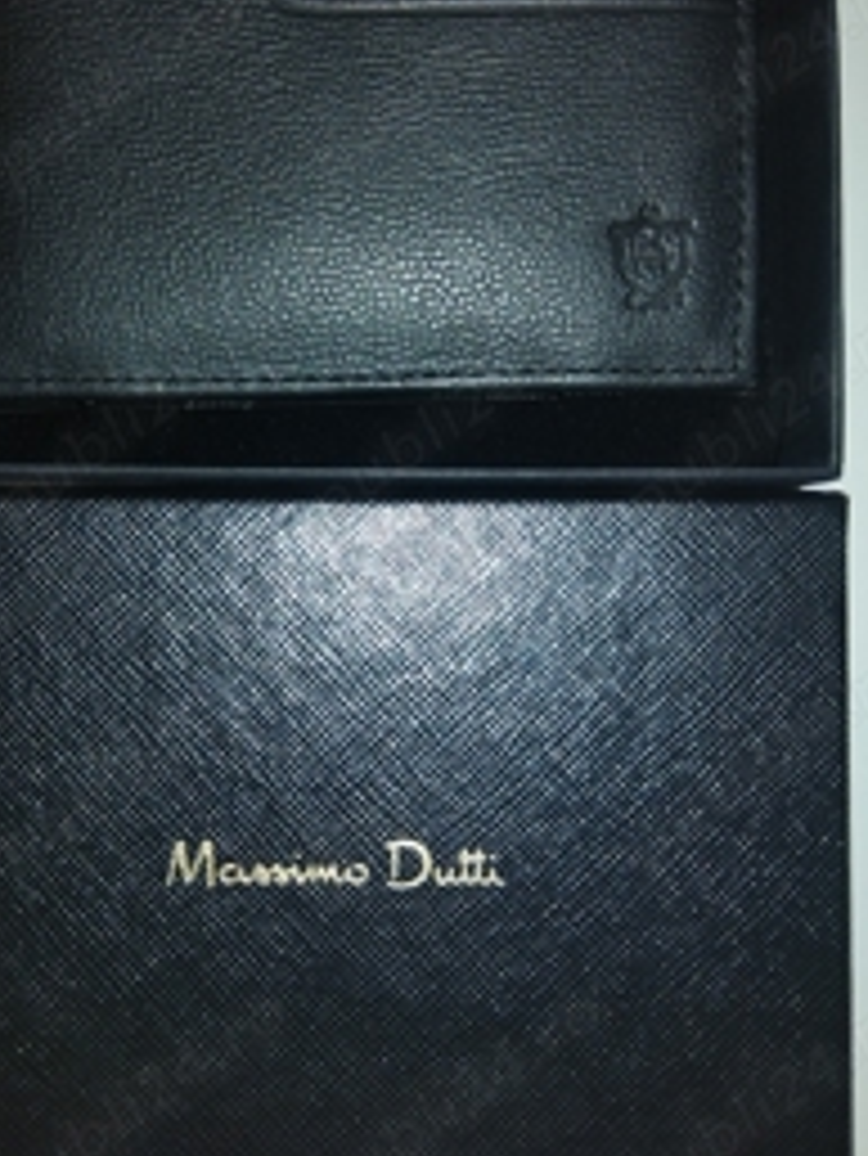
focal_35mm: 42
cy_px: 490
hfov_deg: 34.1
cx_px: 297
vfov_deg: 44.6
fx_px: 1403
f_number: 1.9
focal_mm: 4.95
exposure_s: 1/60
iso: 131
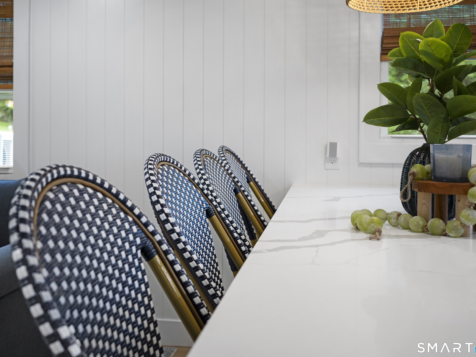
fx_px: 523
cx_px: 229
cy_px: 178
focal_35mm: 38
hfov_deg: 49.0
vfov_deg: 37.7
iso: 500
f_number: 4.5
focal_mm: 35
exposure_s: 1/40
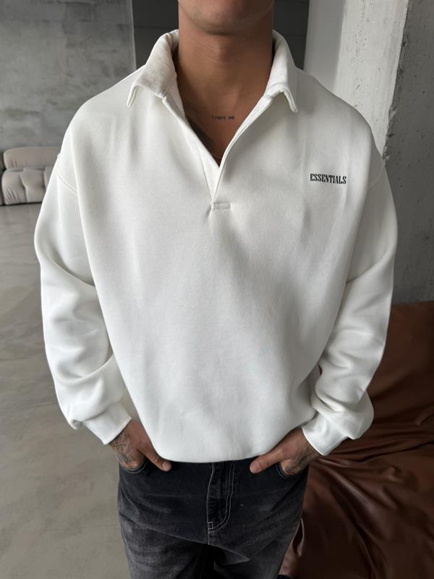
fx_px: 401
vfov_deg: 71.6
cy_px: 290
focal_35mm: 24
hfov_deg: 56.8
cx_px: 217
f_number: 1.78
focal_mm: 6.76
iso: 80
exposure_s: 1/121
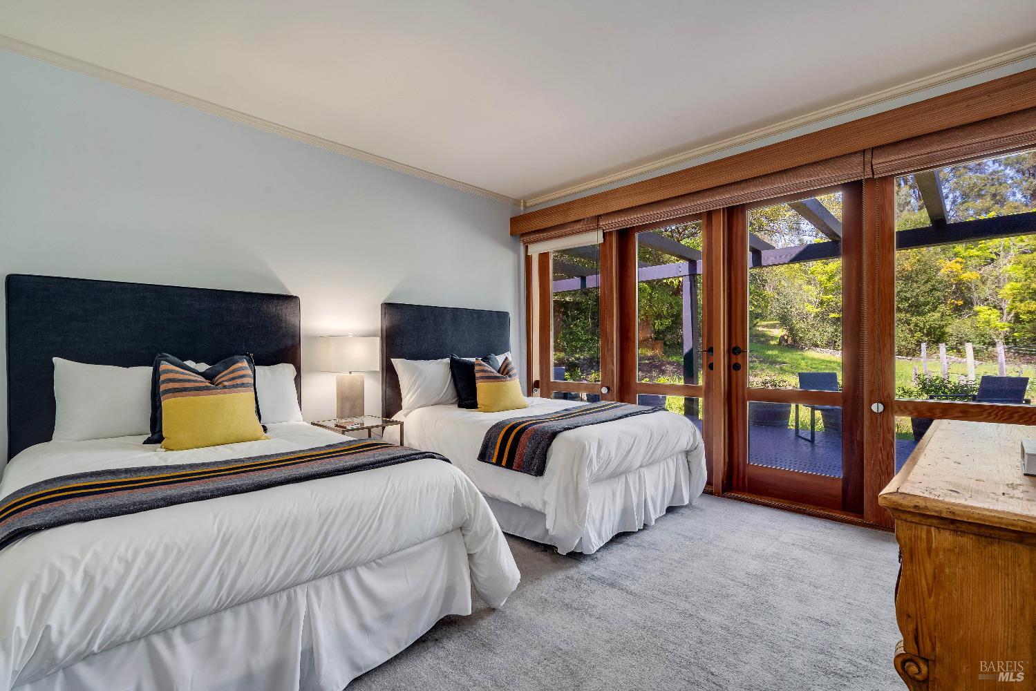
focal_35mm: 16
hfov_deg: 96.7
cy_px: 346
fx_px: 461
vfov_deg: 73.8
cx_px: 518
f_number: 11
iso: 320
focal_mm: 16
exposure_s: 1/125
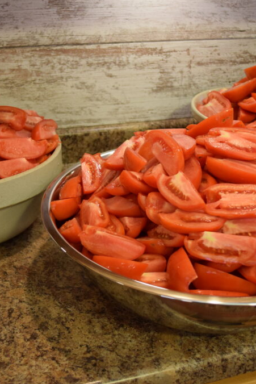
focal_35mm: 50
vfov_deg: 39.6
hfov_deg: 27.0
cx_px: 121
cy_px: 193
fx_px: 533
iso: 1800
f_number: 3.8
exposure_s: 1/60
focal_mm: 22
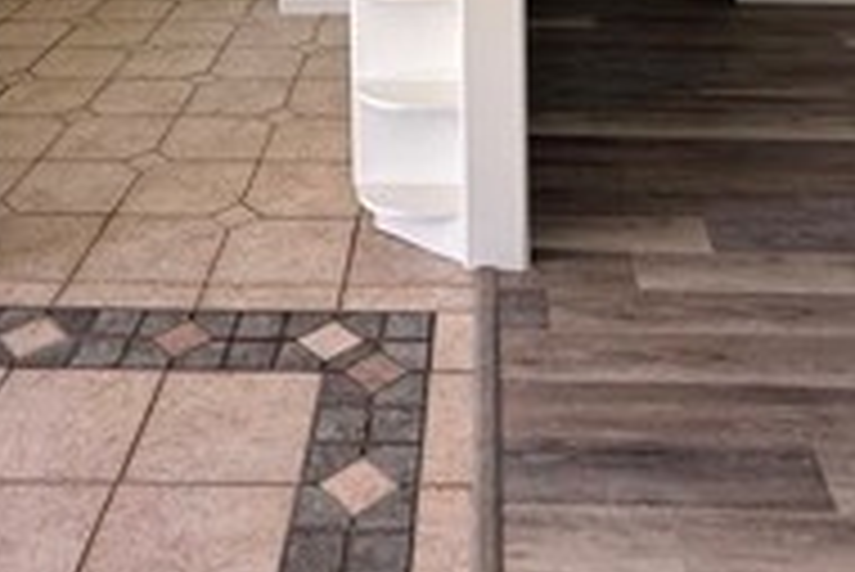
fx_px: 1165
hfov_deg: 40.3
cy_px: -257
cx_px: 468
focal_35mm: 49
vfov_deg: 23.0
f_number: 2.2
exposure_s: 1/125
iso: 50
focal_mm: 2.22
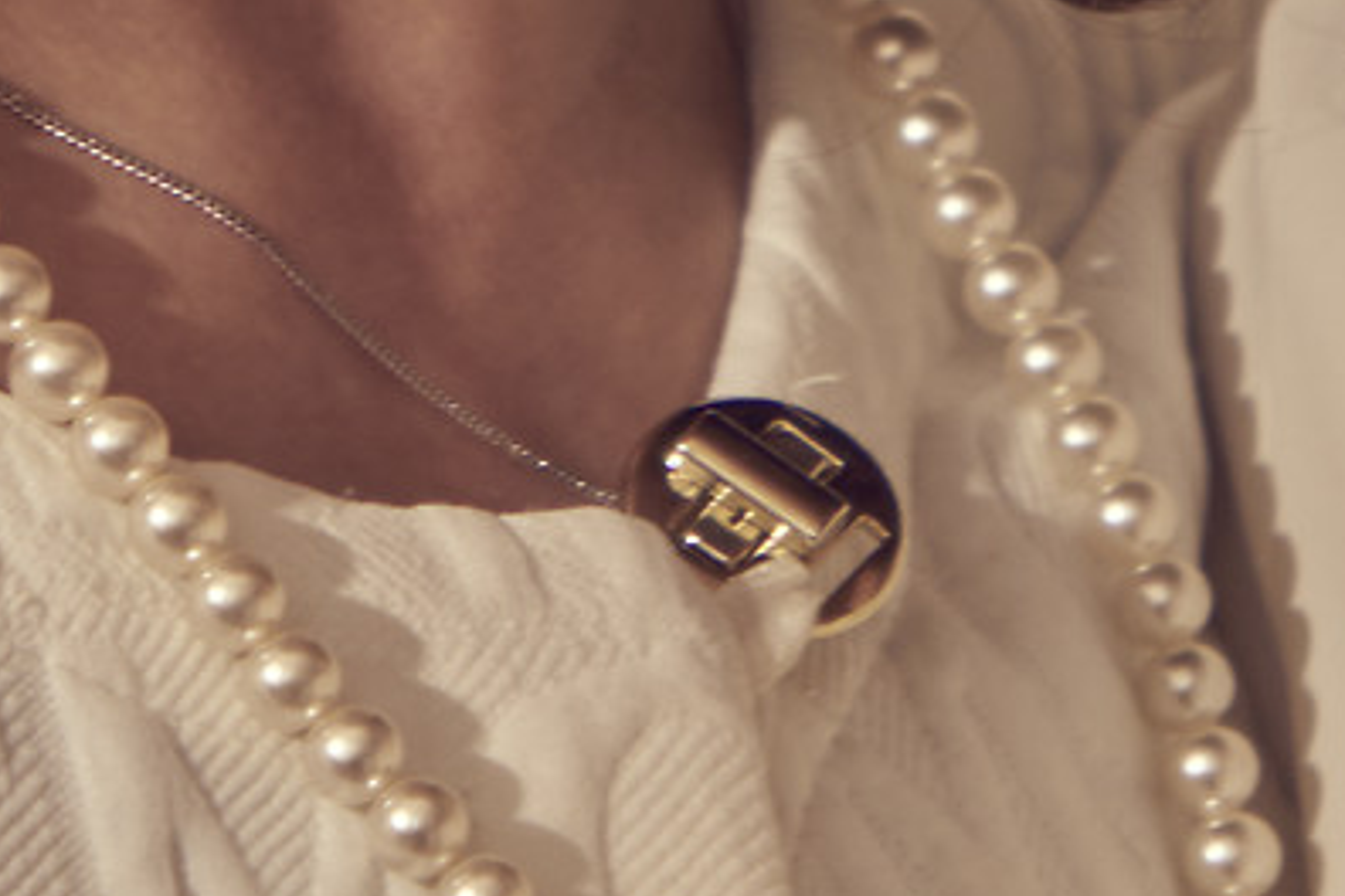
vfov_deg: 3.0
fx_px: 16961
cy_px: -986
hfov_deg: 4.5
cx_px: 744
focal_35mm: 454
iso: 50
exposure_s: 1/200
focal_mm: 50
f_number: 2.8
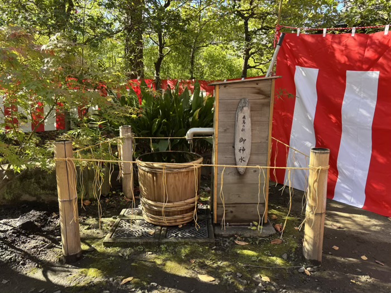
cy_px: 146
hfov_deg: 67.3
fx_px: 294
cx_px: 196
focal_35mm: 26
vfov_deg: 53.1
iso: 40
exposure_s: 1/168
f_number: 1.6
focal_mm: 5.96
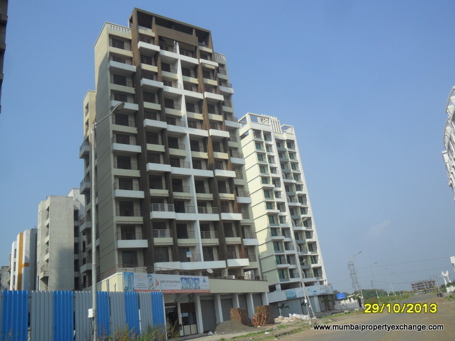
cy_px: 170
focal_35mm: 32
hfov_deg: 56.8
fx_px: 421
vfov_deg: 44.2
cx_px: 228
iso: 100
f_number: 9.4
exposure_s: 1/180
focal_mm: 5.7
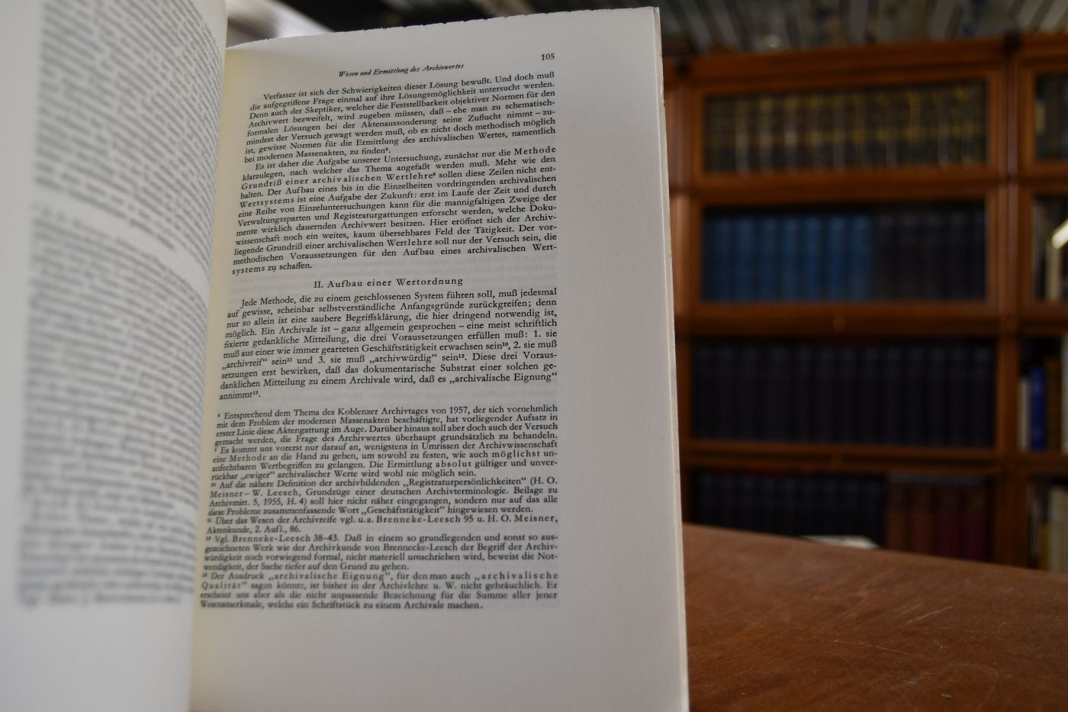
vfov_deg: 40.0
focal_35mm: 33
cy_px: 356
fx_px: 979
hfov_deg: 57.2
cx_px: 534
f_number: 3.5
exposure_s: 1/250
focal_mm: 22
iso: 450
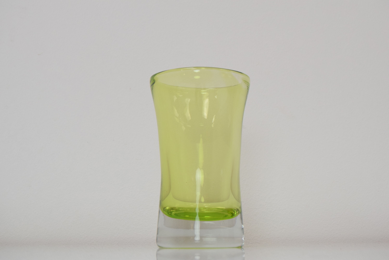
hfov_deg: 33.4
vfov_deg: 22.7
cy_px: 130
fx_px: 649
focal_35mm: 60
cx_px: 194
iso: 1600
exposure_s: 1/250
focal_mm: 40
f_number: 8
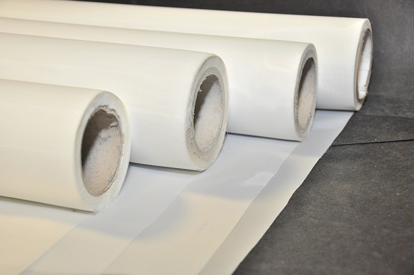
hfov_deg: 29.9
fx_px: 776
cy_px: 138
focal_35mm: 68
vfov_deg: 20.1
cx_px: 207
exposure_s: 1/60
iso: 800
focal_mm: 45
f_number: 4.8
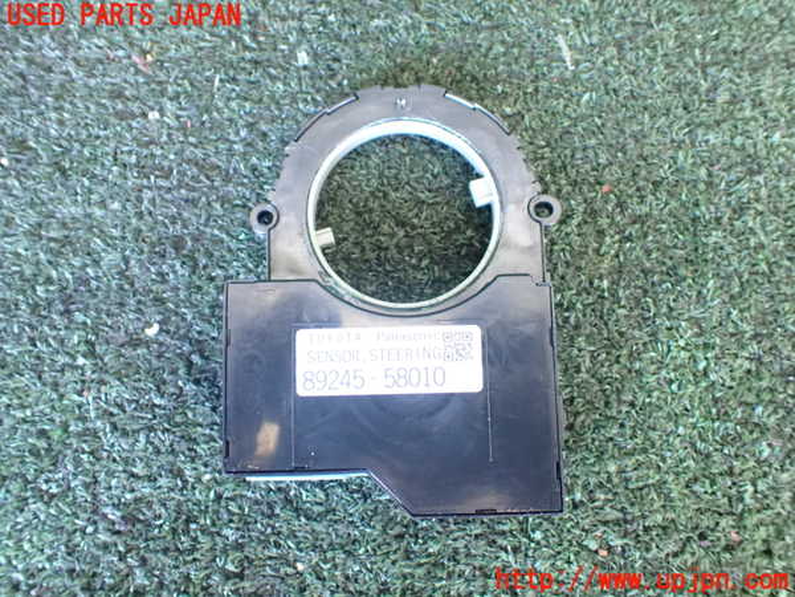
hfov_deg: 60.0
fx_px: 689
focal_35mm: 30
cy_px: 298
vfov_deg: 46.8
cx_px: 398
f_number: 2.3
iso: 1250
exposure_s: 1/30
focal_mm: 5.4
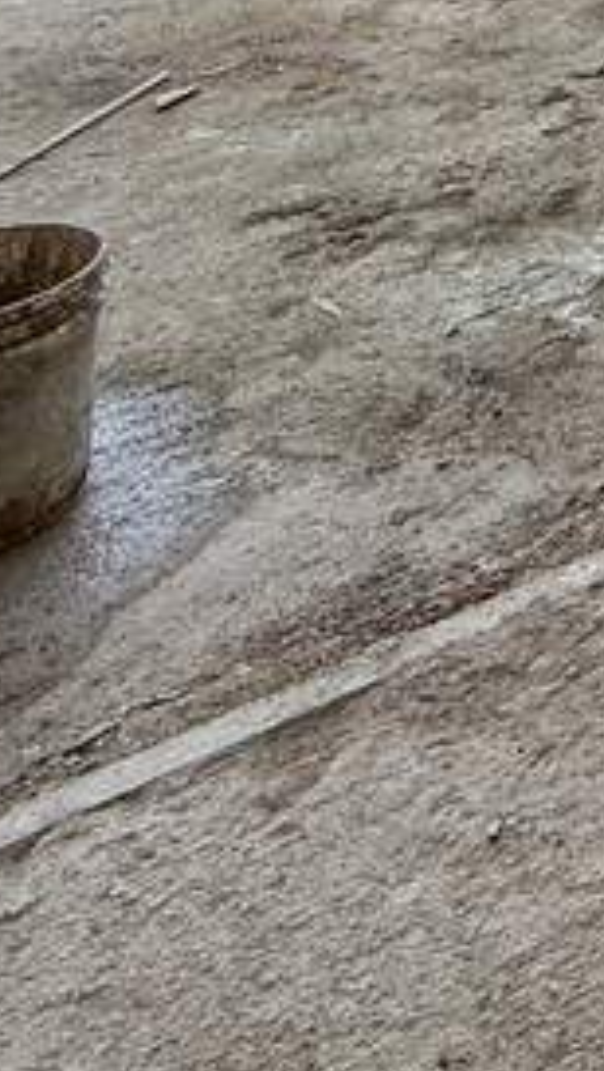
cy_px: -596
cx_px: 1537
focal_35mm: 67
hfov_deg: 12.8
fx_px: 1904
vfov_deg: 23.8
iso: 50
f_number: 2.2
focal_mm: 2.22
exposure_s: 1/224
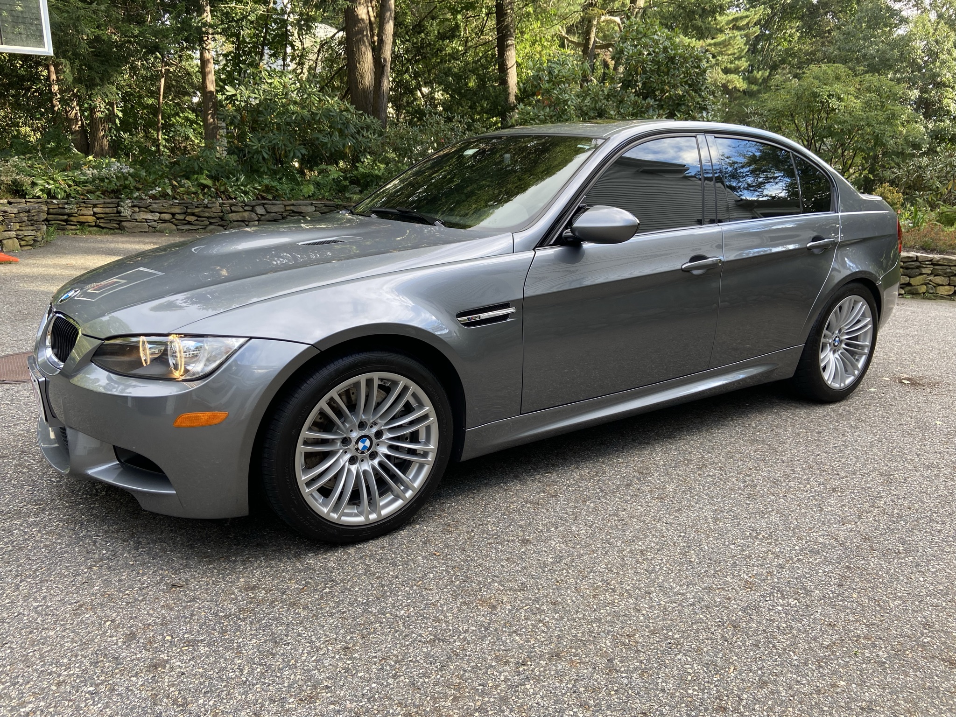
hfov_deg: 67.3
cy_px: 358
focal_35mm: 26
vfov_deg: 53.1
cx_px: 478
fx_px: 718
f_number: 1.8
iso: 32
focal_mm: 4.25
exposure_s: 1/193
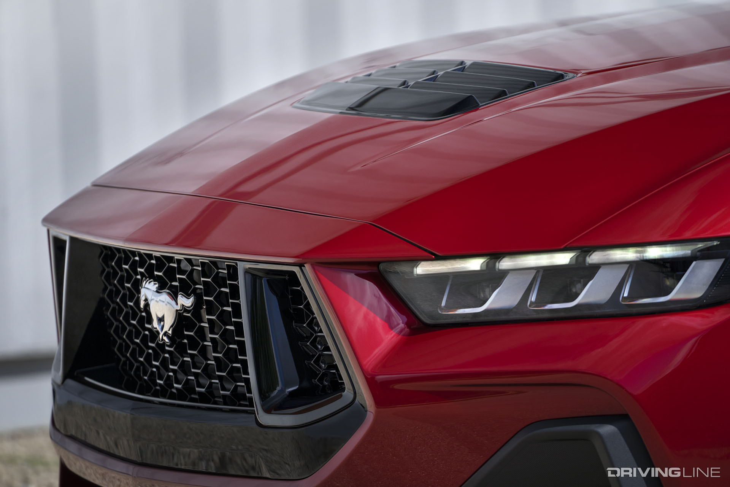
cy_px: 244
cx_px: 365
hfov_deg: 5.2
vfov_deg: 3.4
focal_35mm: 400
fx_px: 8110
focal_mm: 400
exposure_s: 1/500
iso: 250
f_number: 5.6
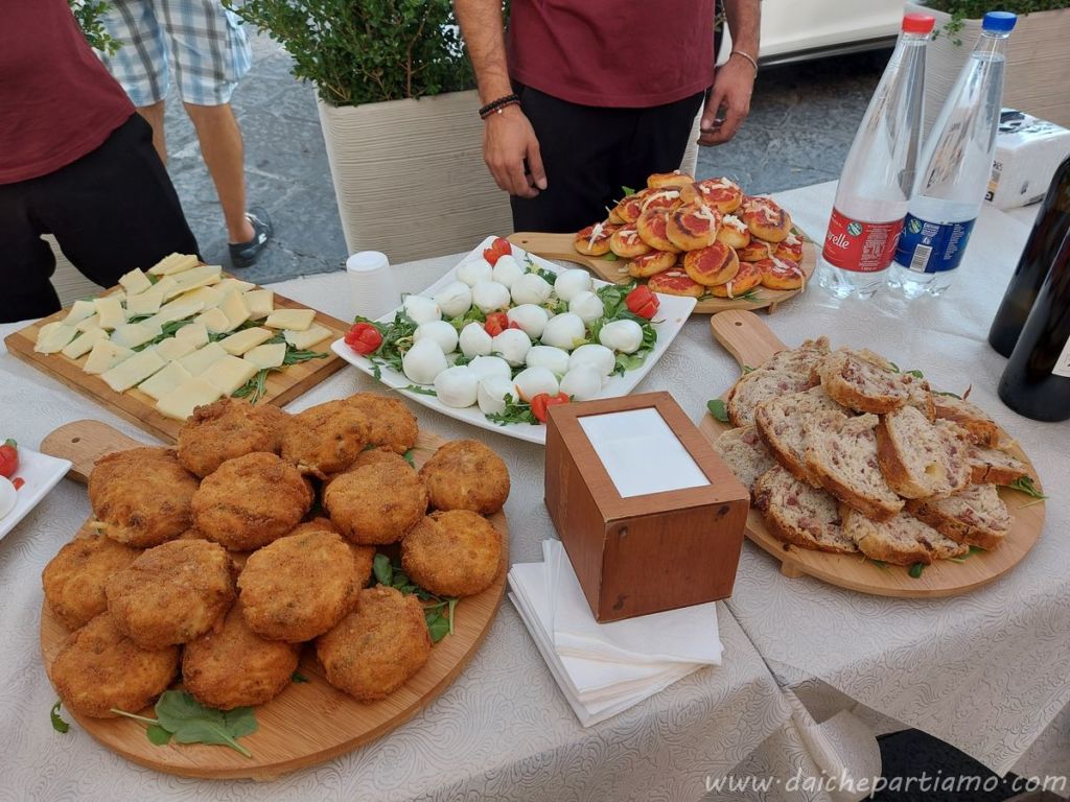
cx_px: 535
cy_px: 401
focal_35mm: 24
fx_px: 742
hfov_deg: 71.6
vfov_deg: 56.8
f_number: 1.8
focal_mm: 5.23
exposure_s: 1/182
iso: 32
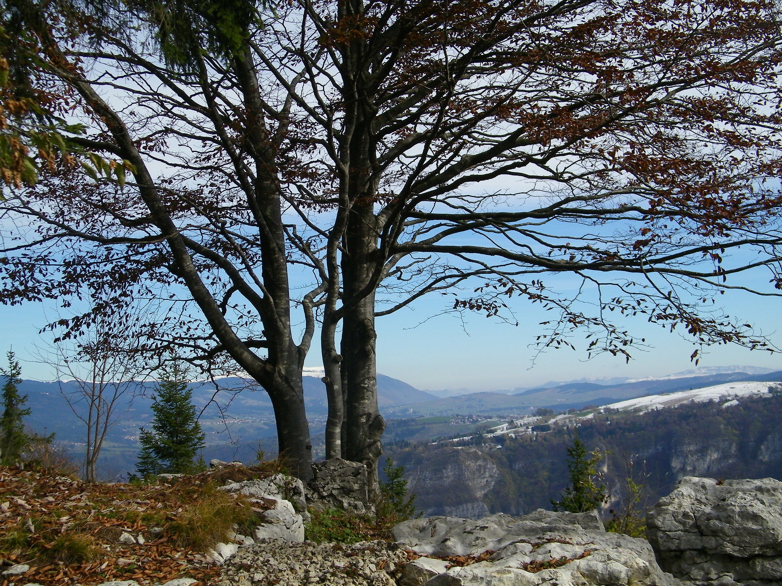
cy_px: 293
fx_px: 1242
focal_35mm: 55
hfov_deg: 34.9
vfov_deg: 26.6
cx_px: 391
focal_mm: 9.7
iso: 80
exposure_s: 1/200
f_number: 8.2
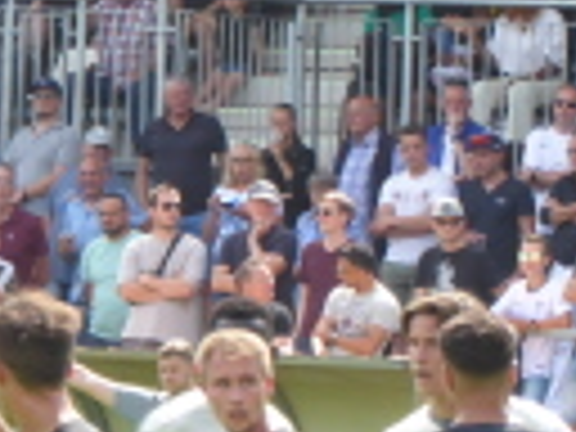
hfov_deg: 2.1
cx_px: -81
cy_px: 256
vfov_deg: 1.6
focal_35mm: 930
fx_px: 15475
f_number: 5.6
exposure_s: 1/80
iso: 80
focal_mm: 47.5
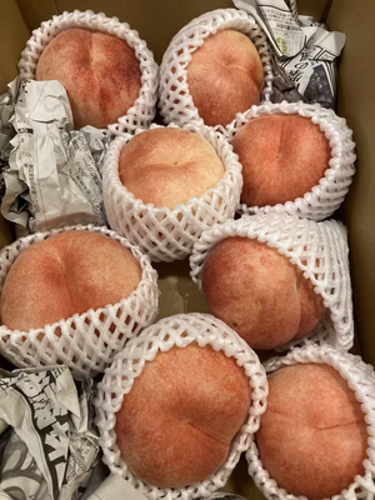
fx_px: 404
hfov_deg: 49.7
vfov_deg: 63.4
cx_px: 188
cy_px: 250
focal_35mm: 28
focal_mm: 3.99
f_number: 1.8
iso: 125
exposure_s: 1/60
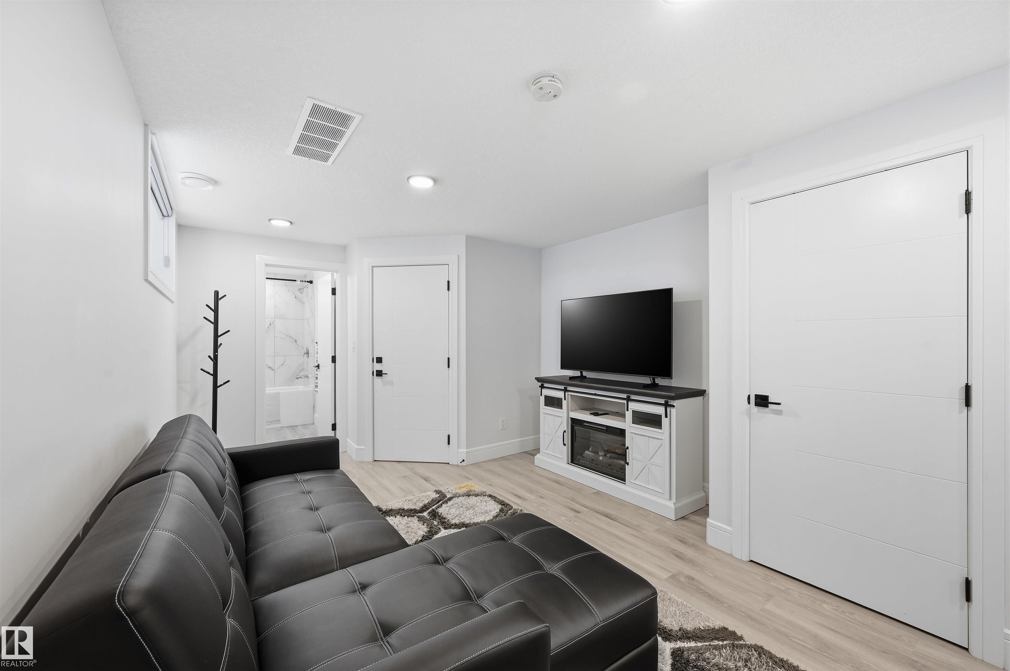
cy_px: 336
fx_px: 392
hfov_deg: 104.3
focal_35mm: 14
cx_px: 505
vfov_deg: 81.1
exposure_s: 1/8
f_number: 8
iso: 100
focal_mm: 14
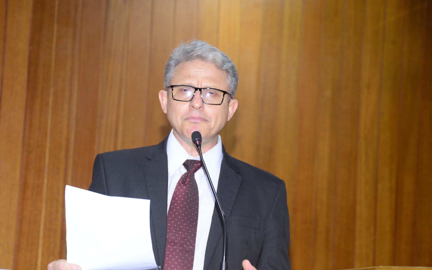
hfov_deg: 16.8
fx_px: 1460
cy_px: 158
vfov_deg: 10.6
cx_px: 193
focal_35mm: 124
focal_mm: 100
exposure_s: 1/60
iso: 2000
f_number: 5.6
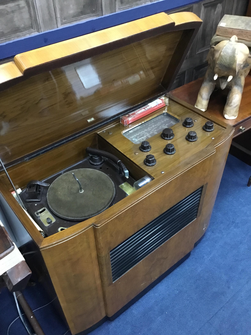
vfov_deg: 58.4
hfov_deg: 45.4
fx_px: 300
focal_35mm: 31
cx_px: 126
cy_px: 168
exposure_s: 1/17
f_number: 2.4
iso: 320
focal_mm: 3.3
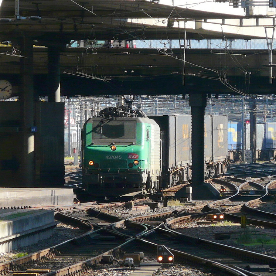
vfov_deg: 6.3
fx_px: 2499
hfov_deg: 6.3
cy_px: 138
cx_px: 177
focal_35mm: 277
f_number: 5
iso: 100
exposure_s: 1/250
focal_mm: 38.4
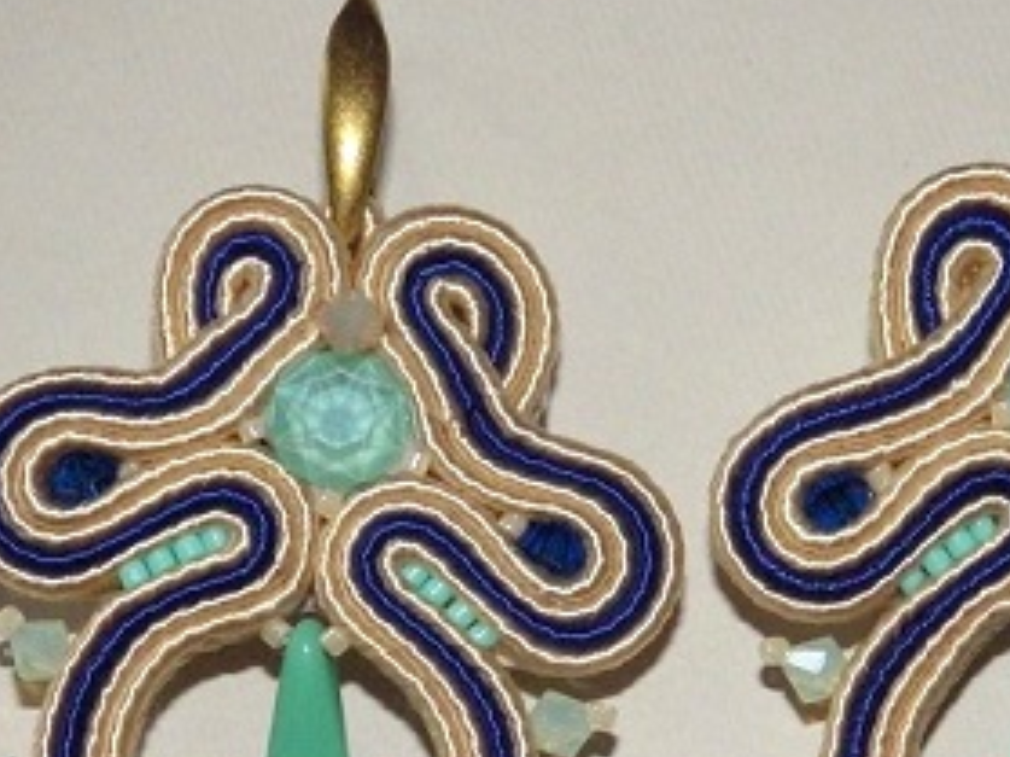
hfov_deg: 15.5
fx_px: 3704
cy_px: 525
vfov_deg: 11.6
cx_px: 677
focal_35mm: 127
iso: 500
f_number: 12.6
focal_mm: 10.7
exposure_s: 1/60
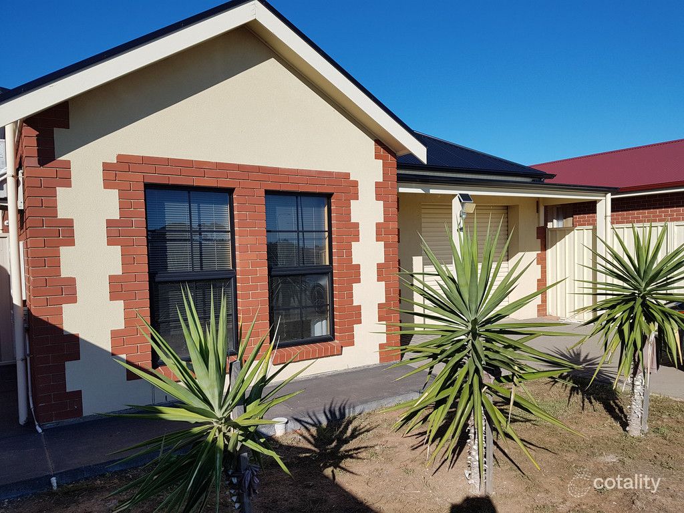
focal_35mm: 26
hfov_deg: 67.3
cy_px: 256
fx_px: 514
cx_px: 342
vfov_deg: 53.1
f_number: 1.7
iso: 40
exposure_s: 1/2736
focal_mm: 4.2
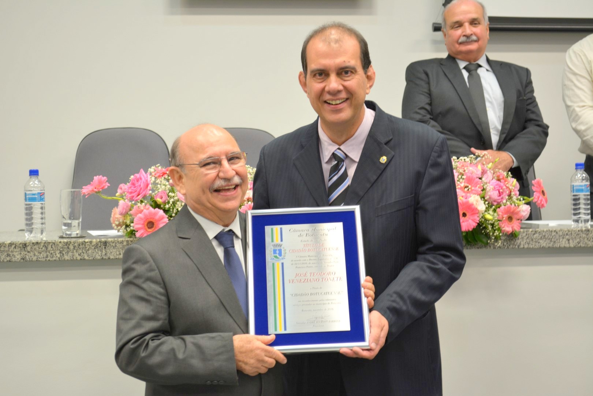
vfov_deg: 19.7
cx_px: 296
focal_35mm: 69
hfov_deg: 29.2
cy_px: 198
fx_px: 1136
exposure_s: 1/15
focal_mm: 46
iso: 400
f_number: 5.3
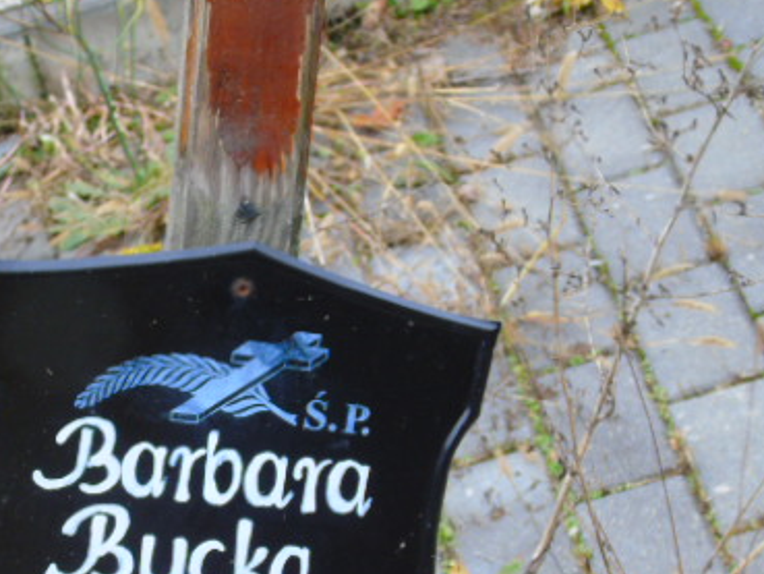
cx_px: 215
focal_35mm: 123
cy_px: 483
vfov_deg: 12.0
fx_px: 2716
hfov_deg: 16.0
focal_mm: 13
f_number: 4.7
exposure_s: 1/30
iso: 100
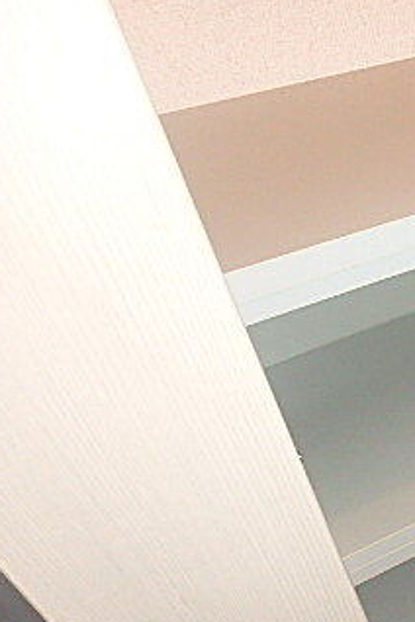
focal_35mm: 44
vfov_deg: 43.7
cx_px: 605
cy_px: 430
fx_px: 761
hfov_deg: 24.5
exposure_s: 1/30
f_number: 3.5
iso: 400
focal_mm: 3.7
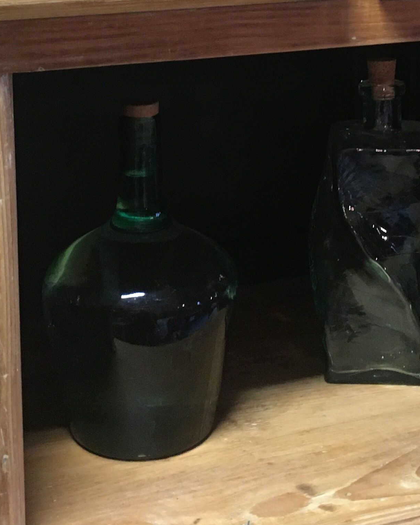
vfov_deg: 24.5
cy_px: 38
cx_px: 281
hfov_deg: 20.4
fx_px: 1166
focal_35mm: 75
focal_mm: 4.15
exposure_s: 1/17
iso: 400
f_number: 2.2
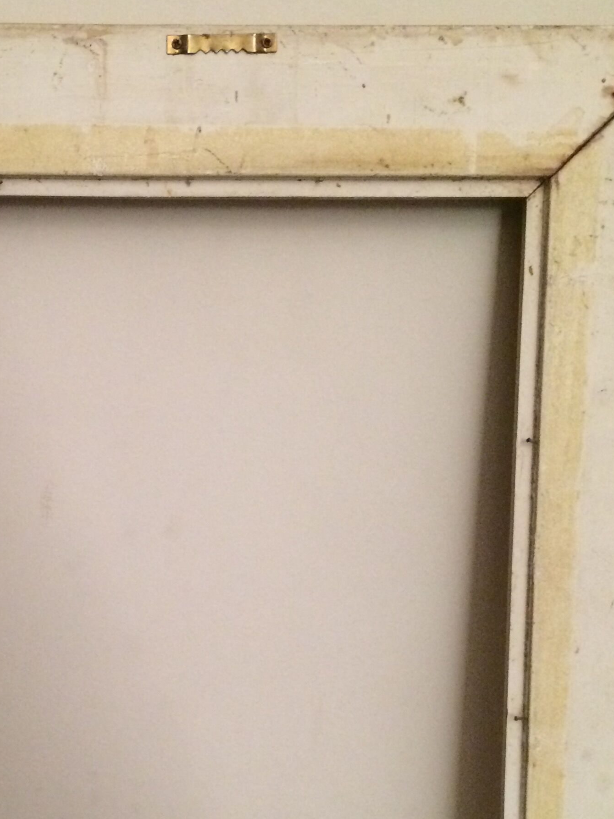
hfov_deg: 27.1
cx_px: 154
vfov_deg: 35.9
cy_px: 519
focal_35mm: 53
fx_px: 1254
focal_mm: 4.15
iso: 320
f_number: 2.2
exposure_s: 1/25
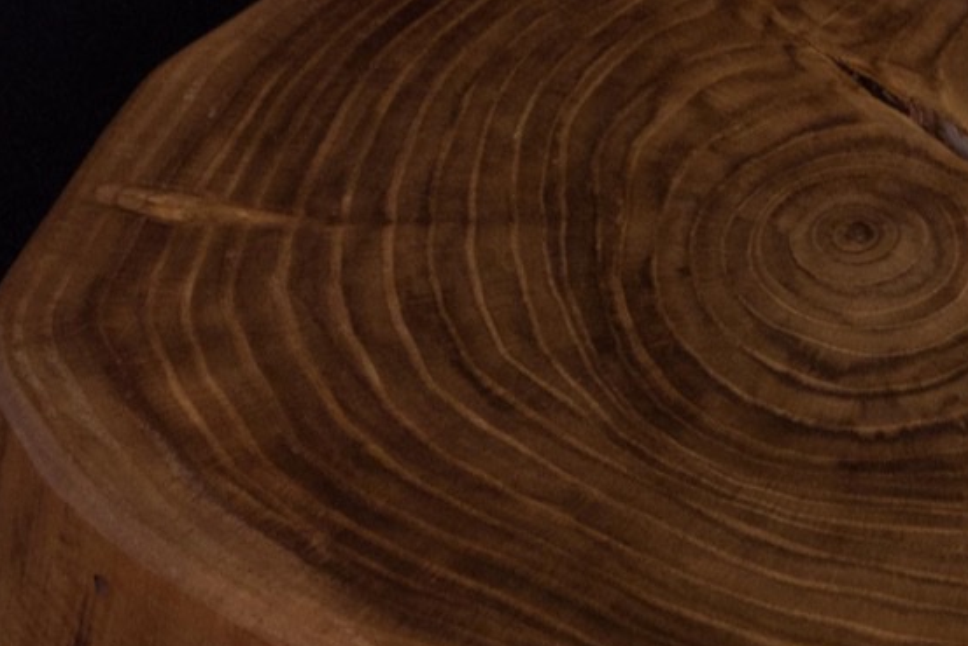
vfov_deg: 13.3
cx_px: 977
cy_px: 316
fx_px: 2760
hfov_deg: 19.3
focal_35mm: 103
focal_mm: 21
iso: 1600
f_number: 3.8
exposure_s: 1/2
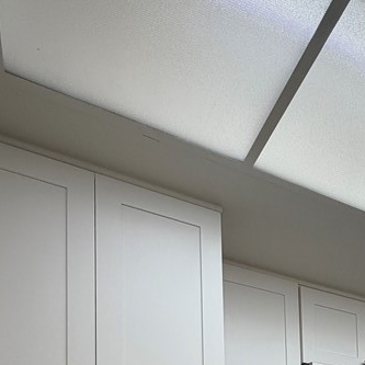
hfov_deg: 40.6
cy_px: 482
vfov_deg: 32.3
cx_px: 327
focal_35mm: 38
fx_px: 453
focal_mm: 2.22
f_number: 2.2
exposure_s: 1/120
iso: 100
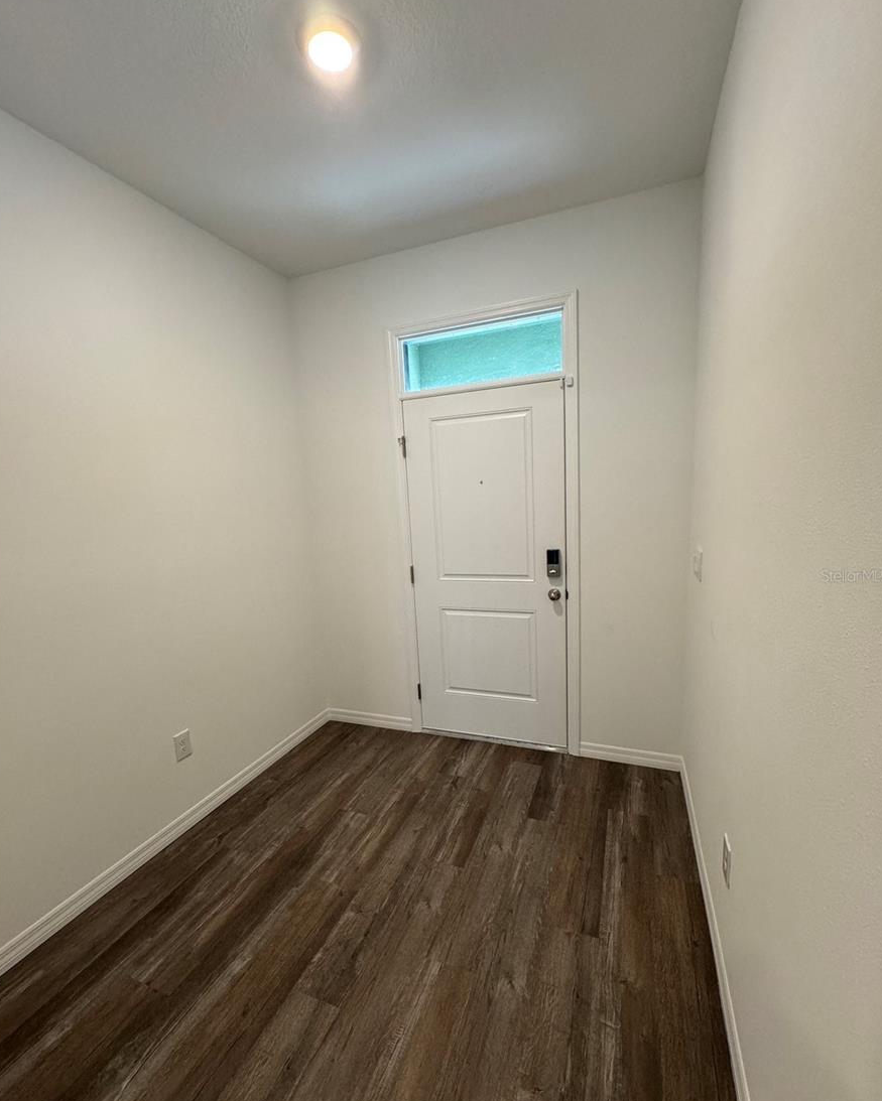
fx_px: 489
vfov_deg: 96.7
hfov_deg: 84.1
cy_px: 575
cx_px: 438
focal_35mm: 15
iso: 250
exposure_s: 1/120
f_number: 2.2
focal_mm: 2.22
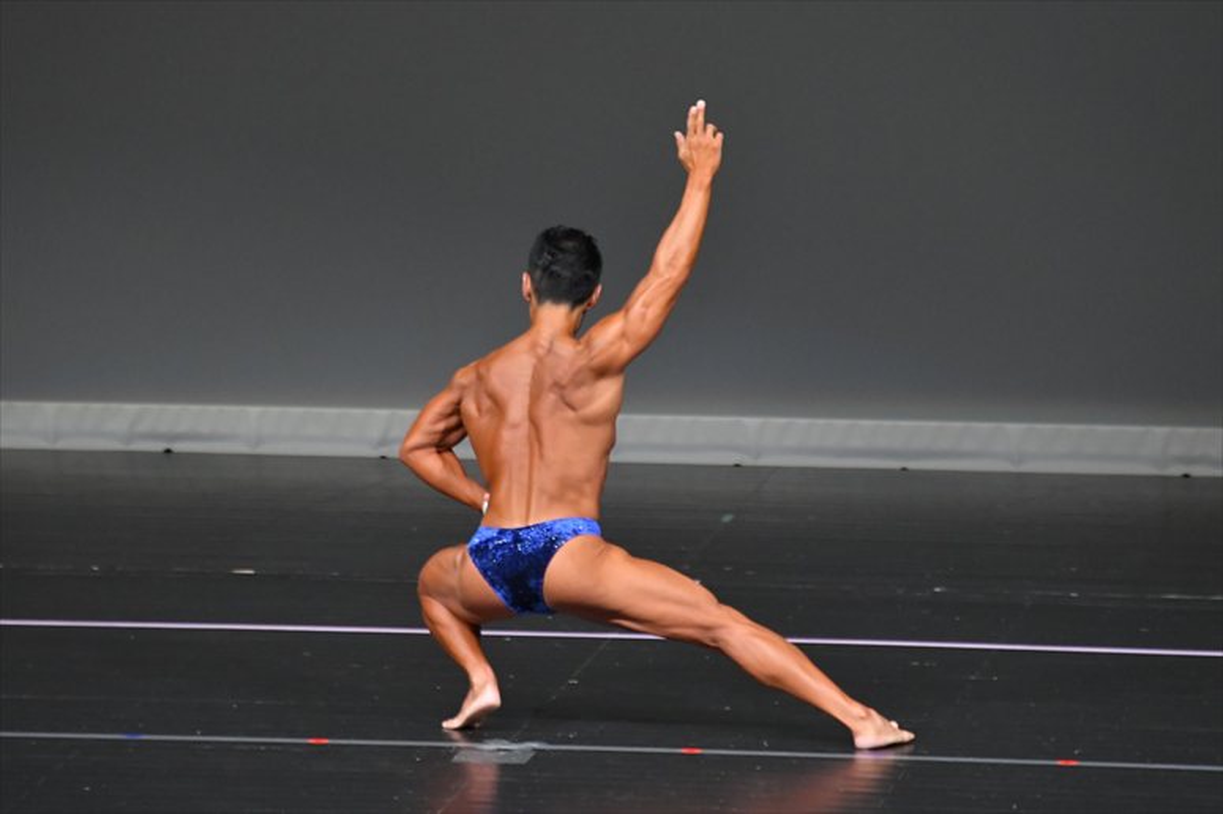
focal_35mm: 375
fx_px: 12734
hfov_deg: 5.5
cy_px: 407
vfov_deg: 3.7
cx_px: 612
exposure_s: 1/400
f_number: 5.6
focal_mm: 250
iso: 4000
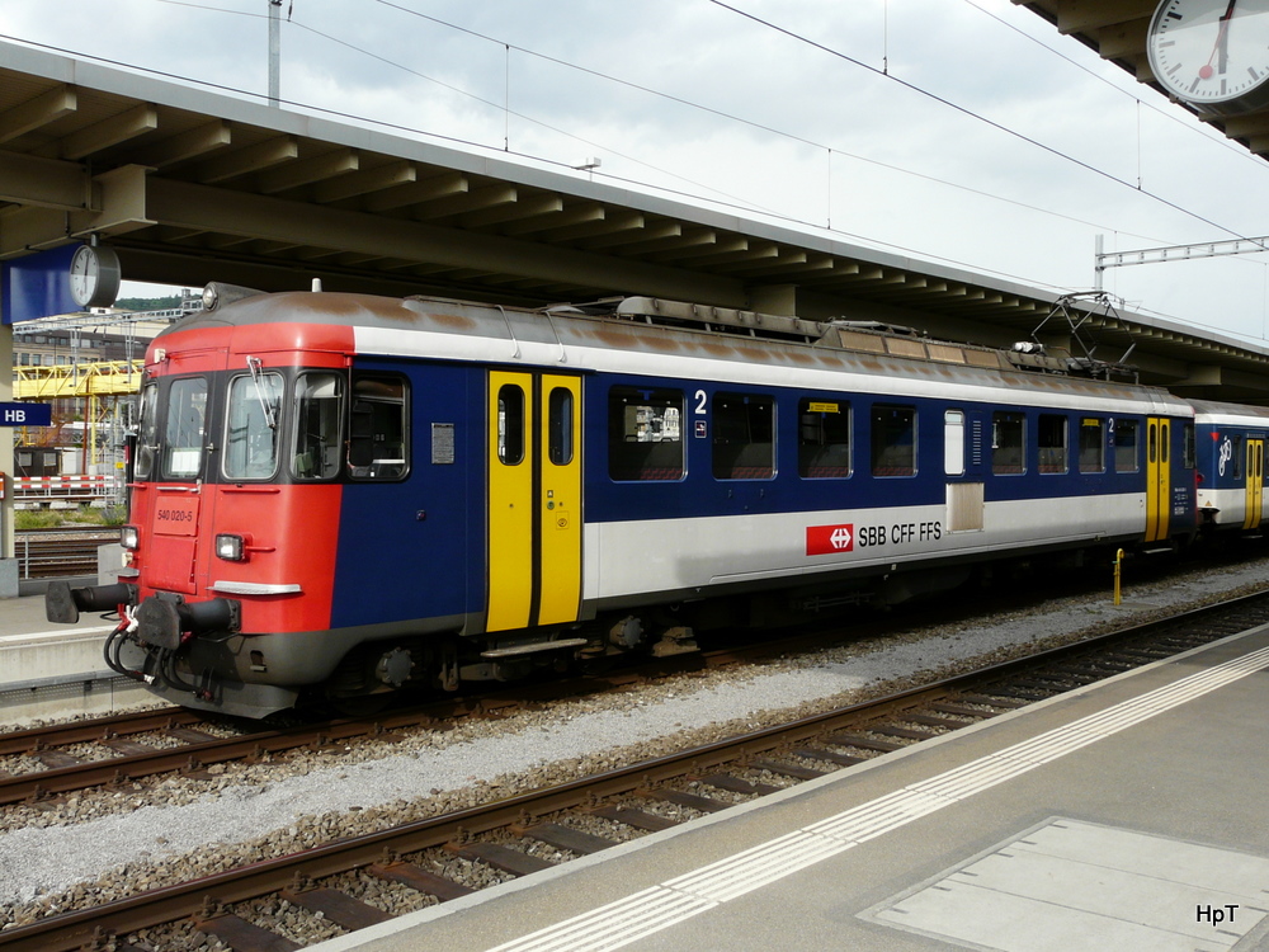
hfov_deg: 55.4
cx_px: 634
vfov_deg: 42.9
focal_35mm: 33
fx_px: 1210
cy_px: 476
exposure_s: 1/200
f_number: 5
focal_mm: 5.5
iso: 100
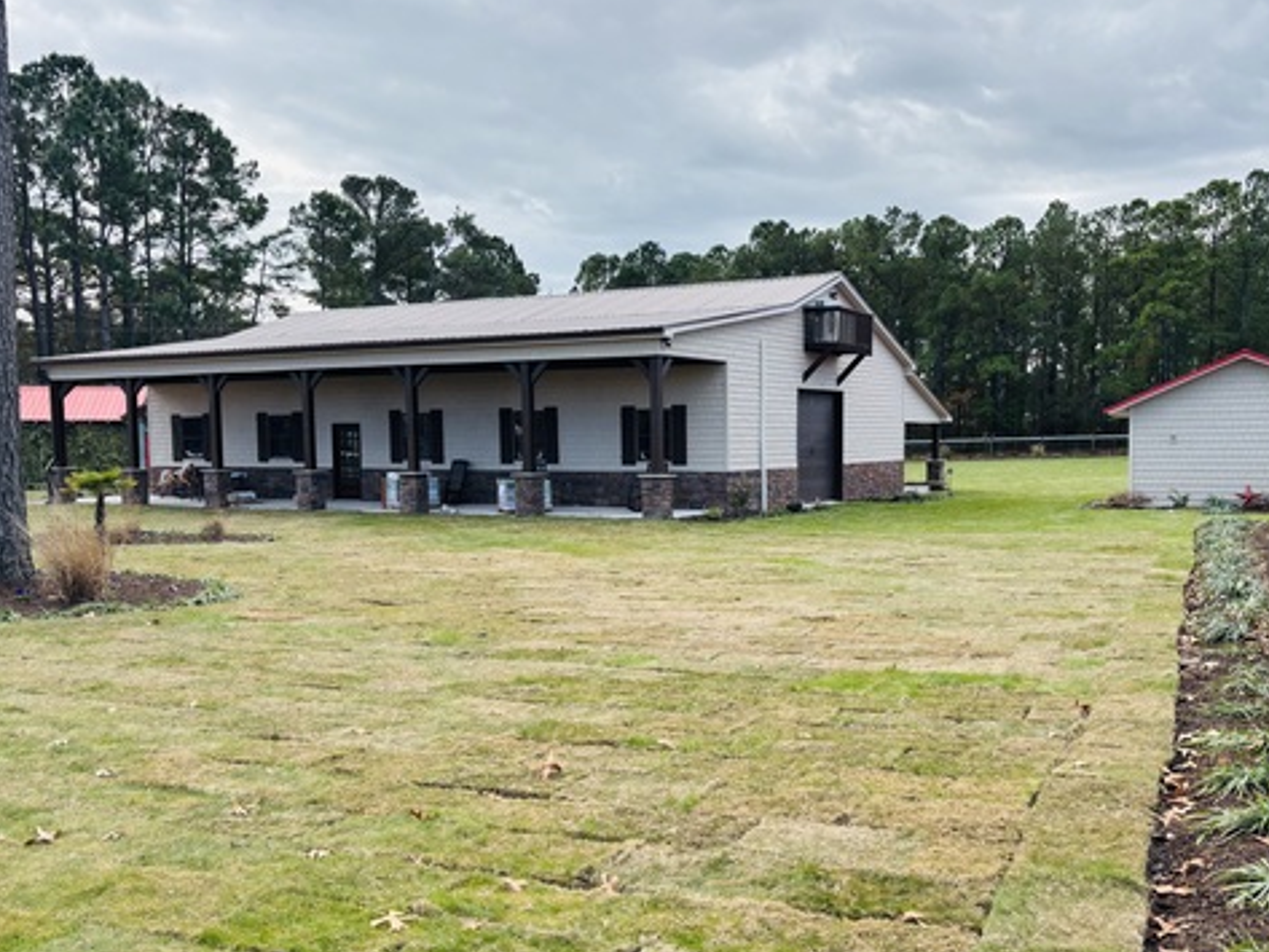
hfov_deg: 55.3
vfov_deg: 42.9
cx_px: 692
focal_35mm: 33
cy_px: 518
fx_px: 1210
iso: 50
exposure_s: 1/1295
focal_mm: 5.96
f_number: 1.6
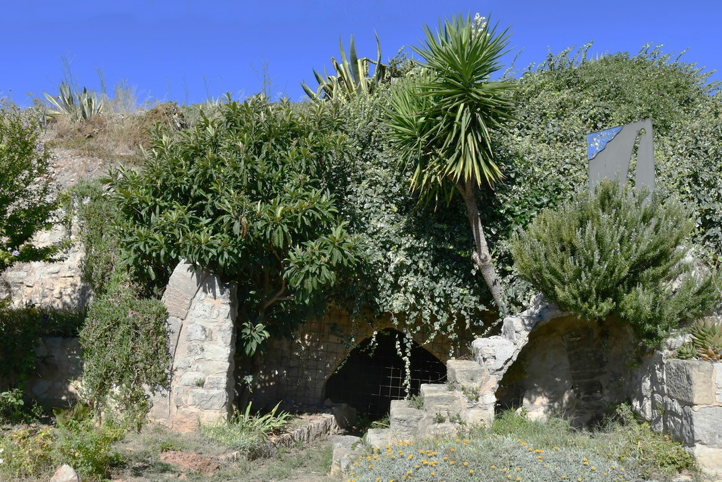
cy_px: 241
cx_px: 361
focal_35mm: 31
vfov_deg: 42.3
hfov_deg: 60.3
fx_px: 622
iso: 160
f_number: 11
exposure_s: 1/250
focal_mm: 21
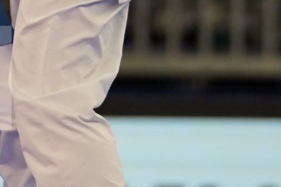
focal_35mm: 1100
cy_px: -125
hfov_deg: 1.9
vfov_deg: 1.2
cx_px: -42
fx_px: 8583
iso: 1600
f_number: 2.8
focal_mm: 200
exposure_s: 1/1000
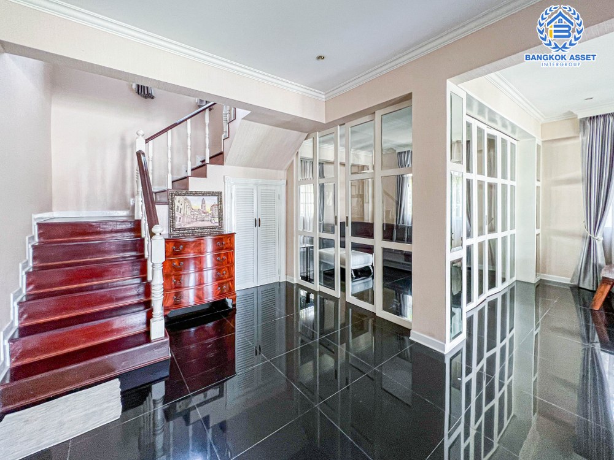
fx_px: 231
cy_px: 230
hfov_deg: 106.2
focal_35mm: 13
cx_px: 307
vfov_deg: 89.9
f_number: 1.8
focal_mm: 1.57
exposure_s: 1/70
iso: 250
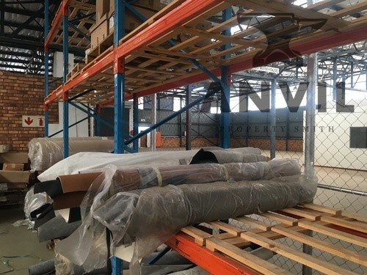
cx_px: 184
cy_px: 138
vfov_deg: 48.2
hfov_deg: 61.7
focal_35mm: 29
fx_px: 307
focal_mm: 4.15
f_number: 2.2
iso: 50
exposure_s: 1/33
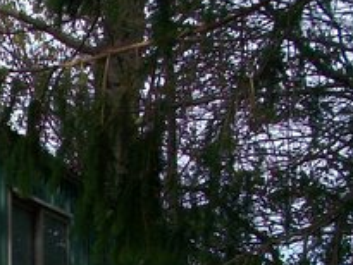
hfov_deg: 14.2
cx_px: -209
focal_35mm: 128
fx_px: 1306
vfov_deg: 11.2
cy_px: 367
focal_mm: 5.7
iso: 80
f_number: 2.8
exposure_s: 1/640
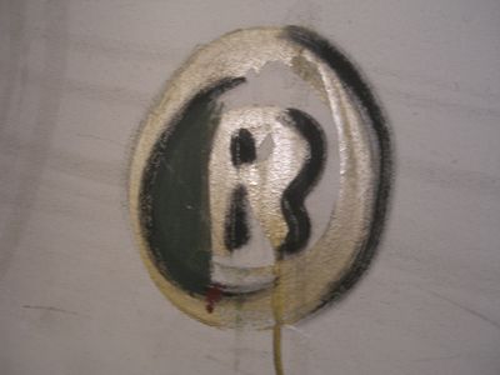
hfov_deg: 49.0
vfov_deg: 37.7
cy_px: 188
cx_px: 250
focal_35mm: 38
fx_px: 549
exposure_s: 1/20
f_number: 2.8
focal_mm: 7.9
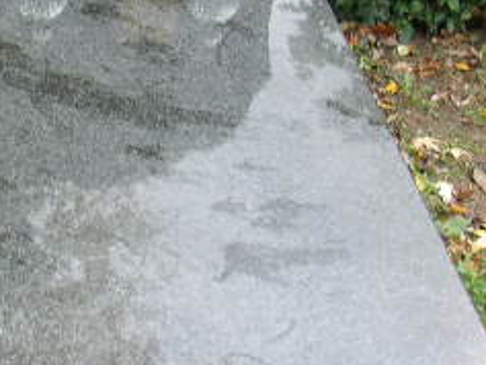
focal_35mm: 73
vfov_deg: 19.9
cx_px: 80
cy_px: 62
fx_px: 1025
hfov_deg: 26.1
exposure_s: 1/90
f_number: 3
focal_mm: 4.9
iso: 80
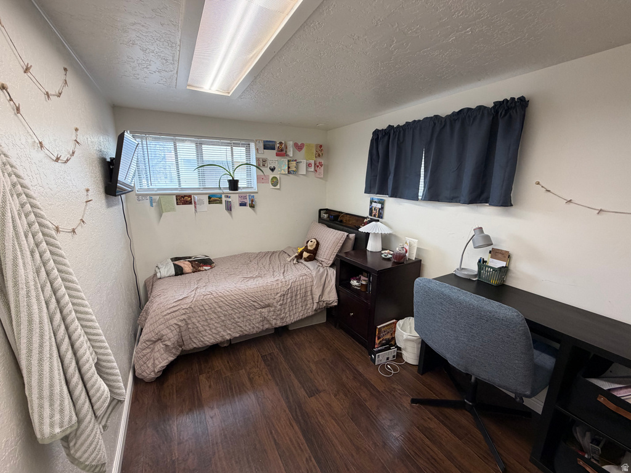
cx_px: 316
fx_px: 255
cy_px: 236
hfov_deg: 102.1
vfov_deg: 85.7
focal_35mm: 14
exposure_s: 1/120
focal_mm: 2.22
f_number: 2.2
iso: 160
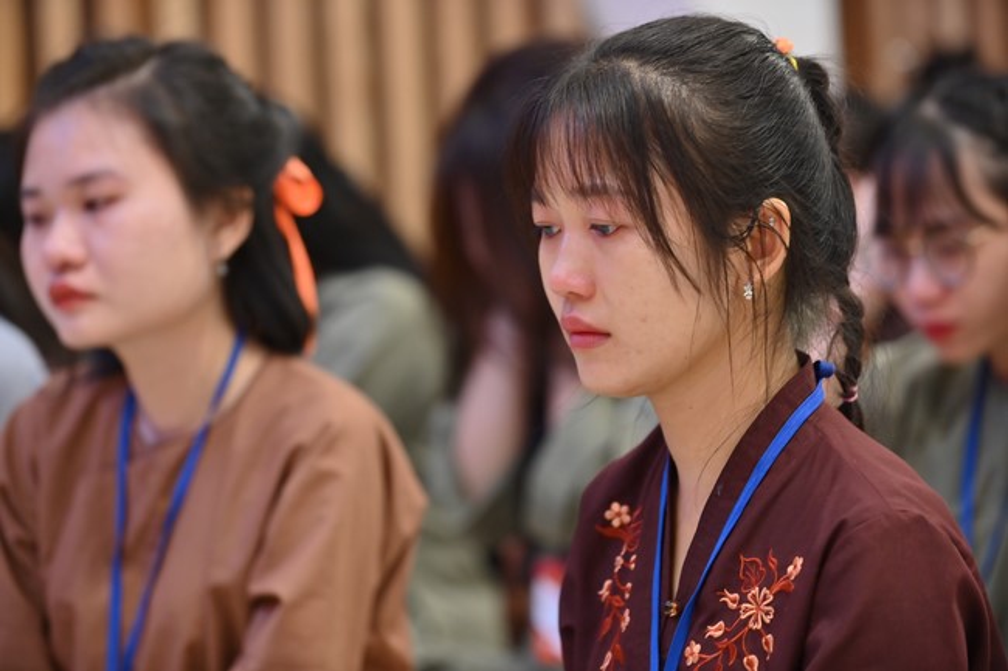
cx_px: 504
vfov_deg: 10.5
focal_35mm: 130
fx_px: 3639
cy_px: 336
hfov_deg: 15.8
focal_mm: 130
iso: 1000
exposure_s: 1/80
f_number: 4
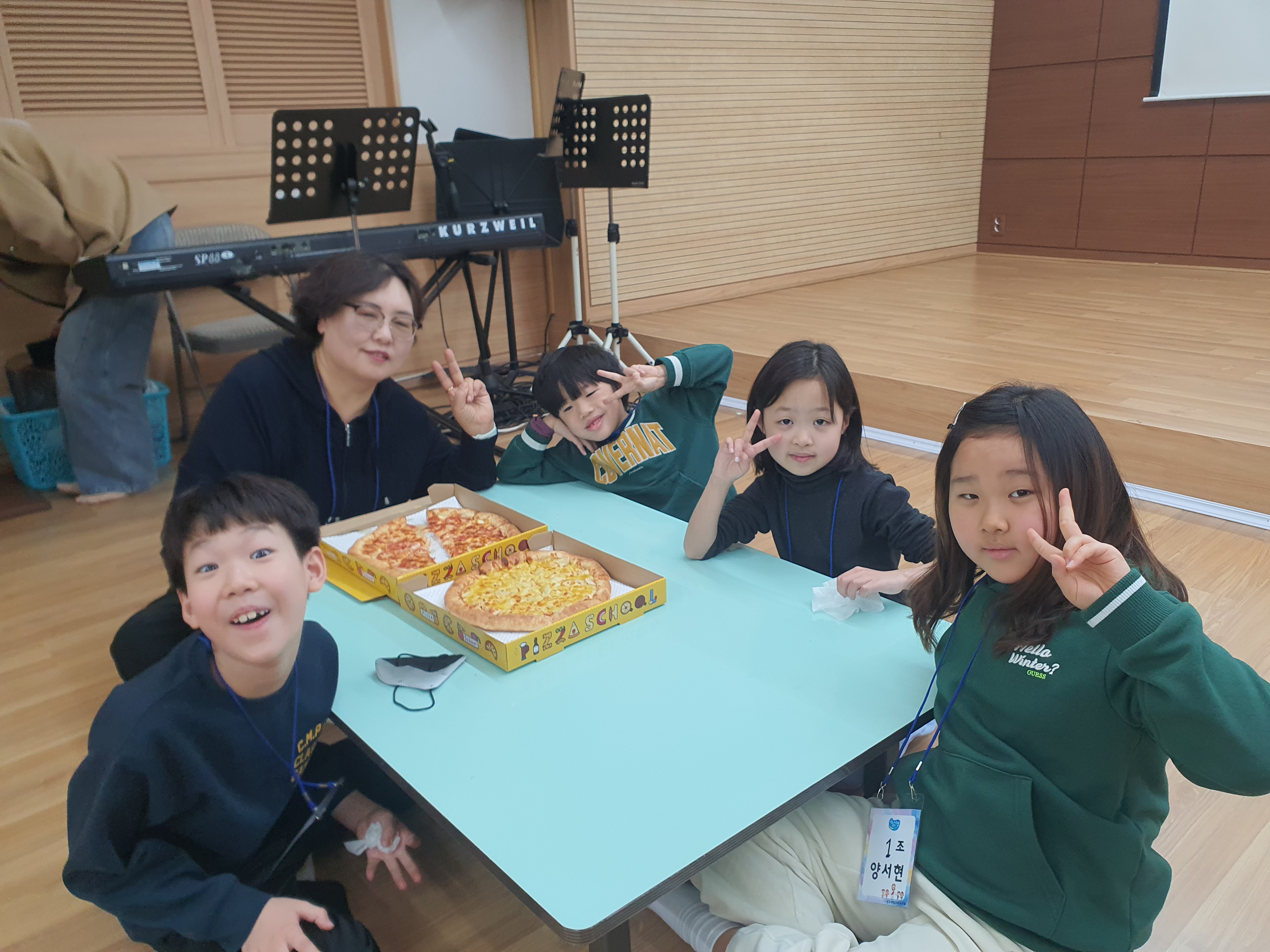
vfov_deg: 53.1
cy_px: 476
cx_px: 635
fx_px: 954
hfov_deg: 67.3
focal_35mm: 26
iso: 125
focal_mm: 4.3
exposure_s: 1/120
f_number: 2.4
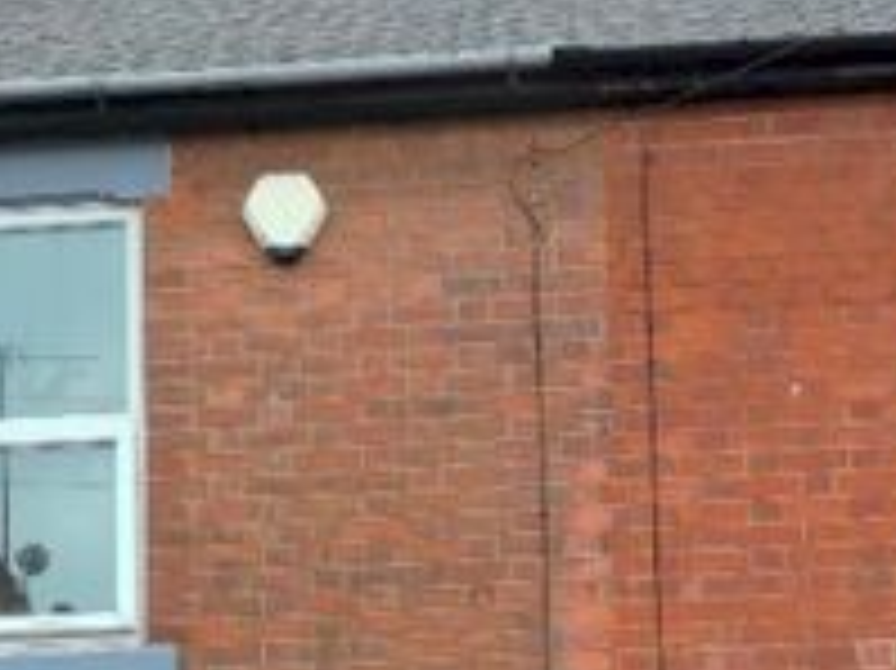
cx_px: 162
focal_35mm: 116
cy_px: 929
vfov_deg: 12.3
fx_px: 3001
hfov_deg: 16.8
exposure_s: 1/400
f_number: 3.2
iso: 100
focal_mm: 5.9
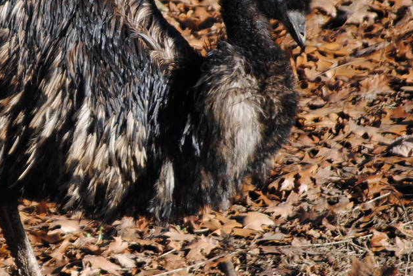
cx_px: 17
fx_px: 8738
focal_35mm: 761
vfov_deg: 1.8
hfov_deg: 2.7
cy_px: 106
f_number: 5.6
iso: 200
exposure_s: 1/500
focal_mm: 200
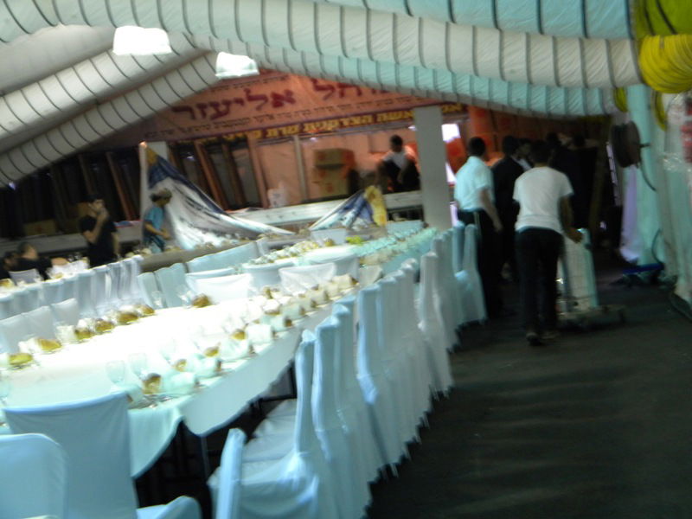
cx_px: 346
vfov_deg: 21.9
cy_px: 260
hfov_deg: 29.0
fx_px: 1339
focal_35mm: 67
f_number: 4.3
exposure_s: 1/60
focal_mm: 12.2
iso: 239
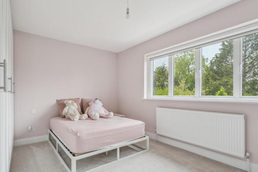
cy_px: 86
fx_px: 122
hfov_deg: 93.3
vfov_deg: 70.5
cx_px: 129
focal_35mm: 17
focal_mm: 17
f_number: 11
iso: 320
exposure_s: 1/30
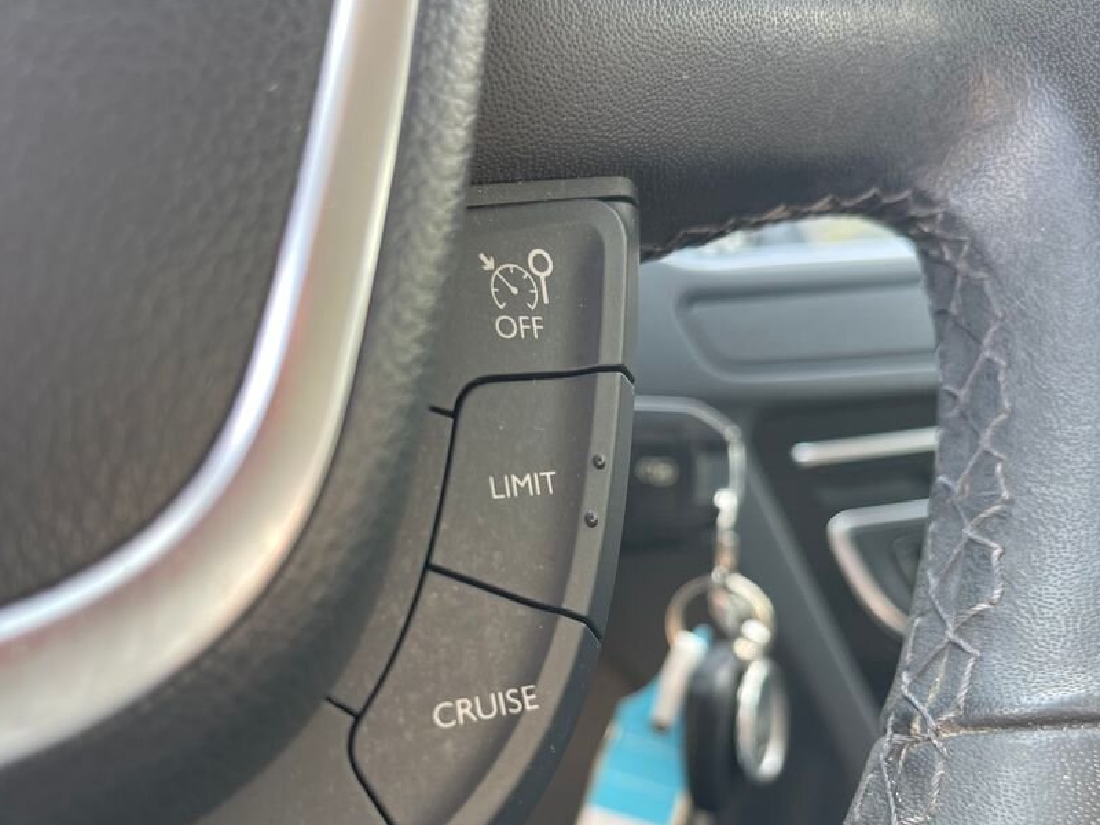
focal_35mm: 32
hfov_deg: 56.8
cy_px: 518
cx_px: 534
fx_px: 1017
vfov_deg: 43.8
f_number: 1.6
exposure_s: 1/121
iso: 64
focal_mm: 5.1
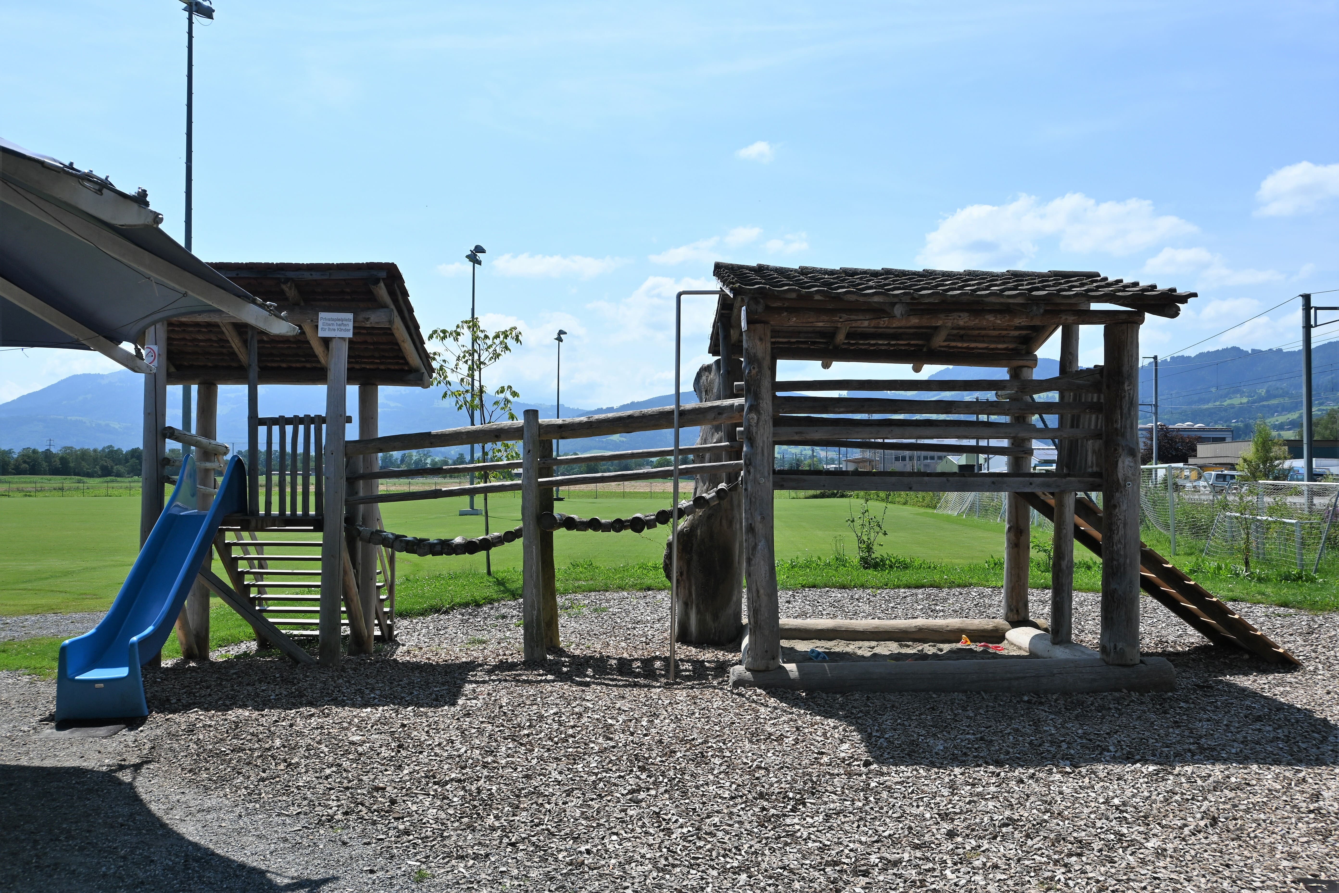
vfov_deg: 41.7
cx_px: 670
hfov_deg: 59.5
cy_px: 446
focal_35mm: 32
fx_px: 1172
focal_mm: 21
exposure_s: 1/400
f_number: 8
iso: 100
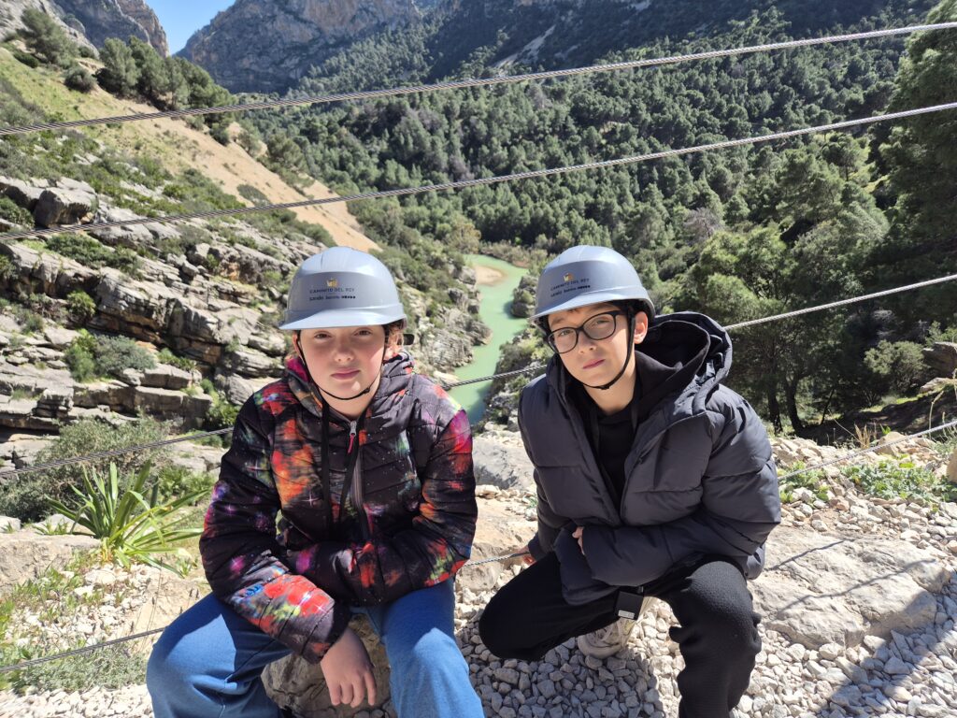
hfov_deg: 73.9
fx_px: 636
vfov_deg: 58.9
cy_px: 359
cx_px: 478
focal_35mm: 23
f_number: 1.8
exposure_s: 1/936
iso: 25
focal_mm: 5.4
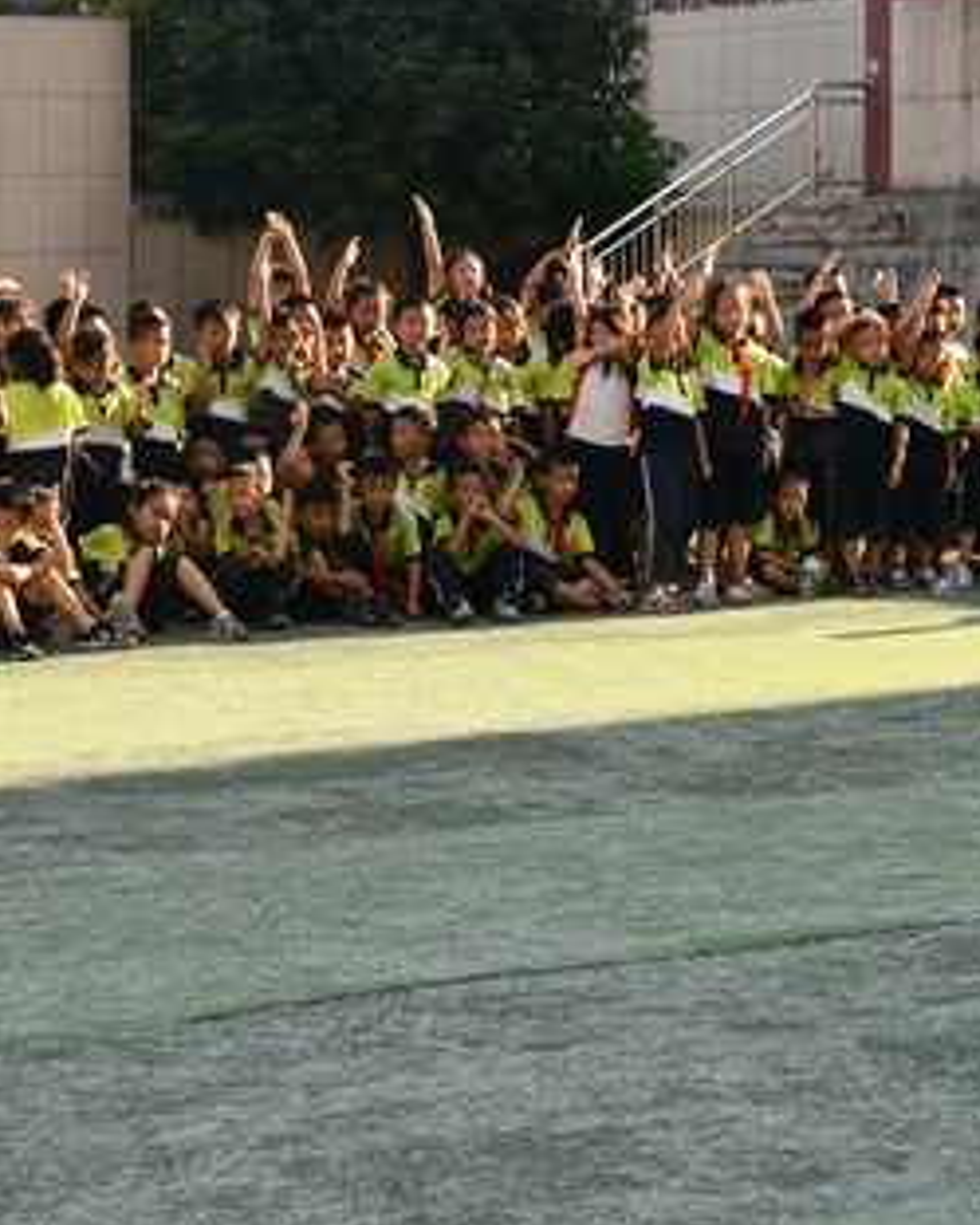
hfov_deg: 13.6
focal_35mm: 111
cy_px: 341
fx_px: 4022
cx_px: 1130
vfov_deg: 17.2
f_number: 7.1
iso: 100
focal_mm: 31
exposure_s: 1/200
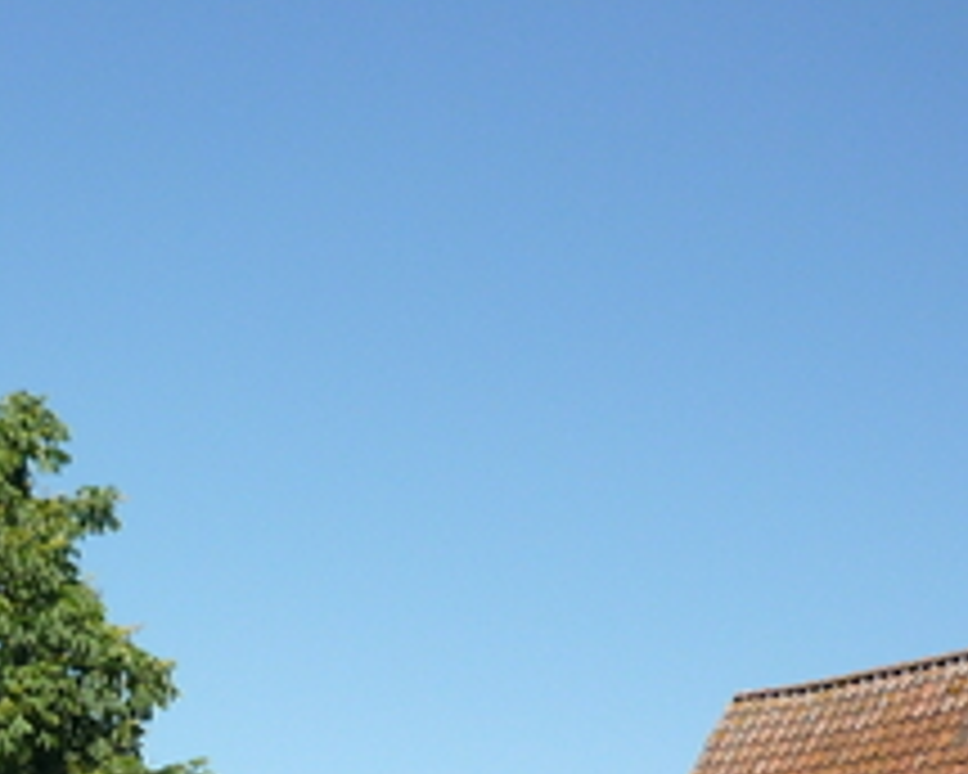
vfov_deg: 16.2
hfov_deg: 20.7
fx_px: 2578
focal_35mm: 90
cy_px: 986
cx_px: 32
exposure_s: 1/160
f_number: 8
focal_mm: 5.5
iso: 100
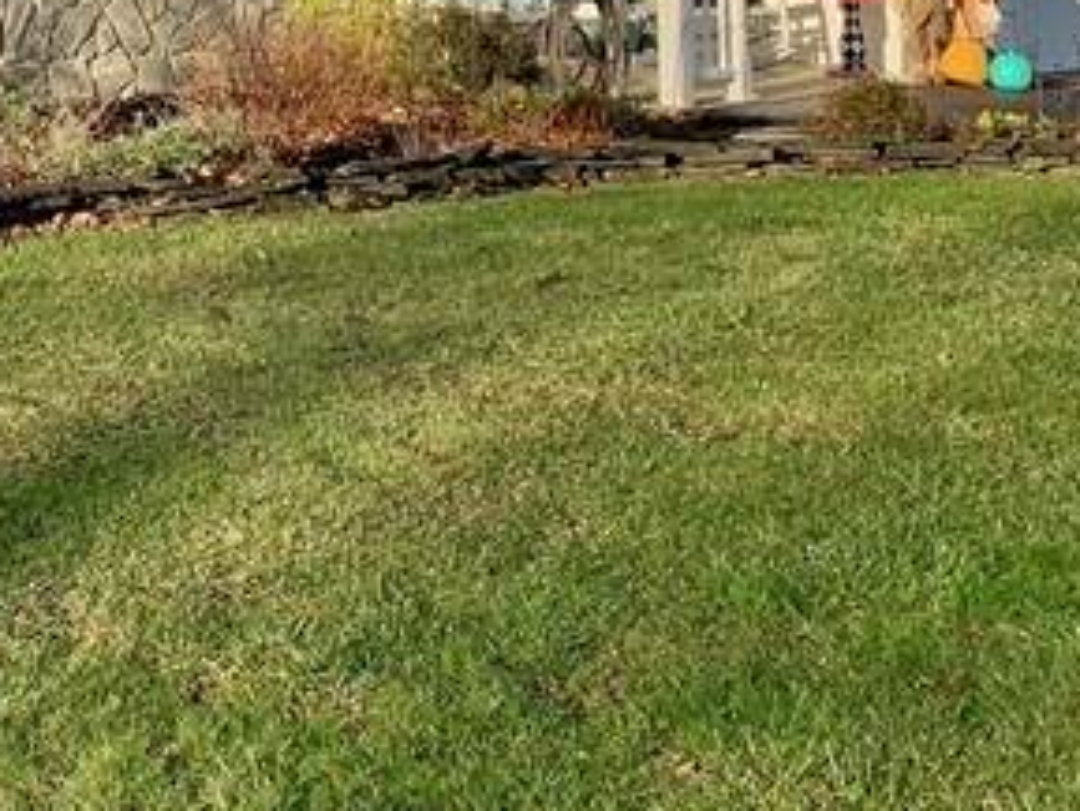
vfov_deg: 15.1
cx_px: -34
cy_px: -355
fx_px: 2872
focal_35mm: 92
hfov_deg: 20.5
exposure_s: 1/1661
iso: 25
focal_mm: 4.25
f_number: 1.8
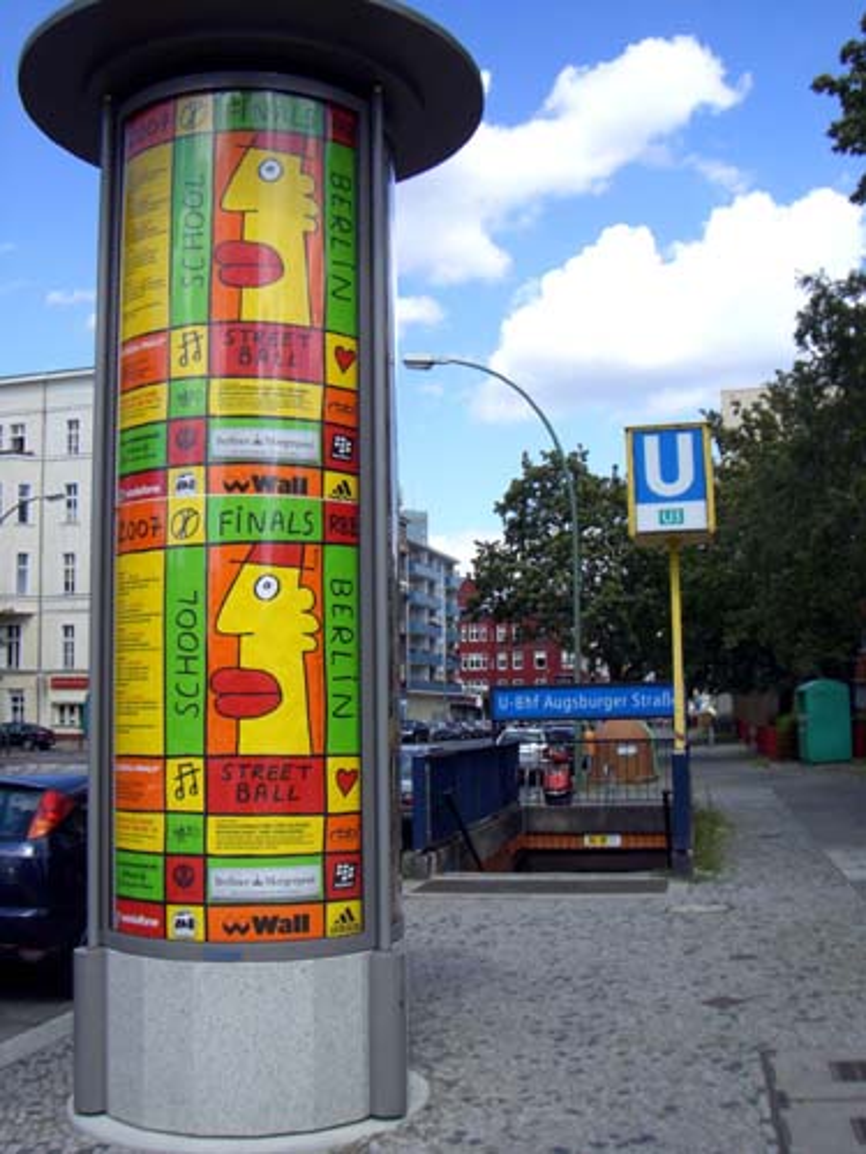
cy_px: 577
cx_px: 433
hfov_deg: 37.7
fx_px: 1268
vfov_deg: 49.0
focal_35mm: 38
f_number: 4.3
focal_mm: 6.2
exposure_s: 1/500
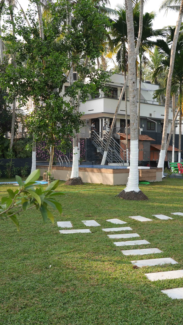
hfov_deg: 29.7
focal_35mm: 40
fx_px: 345
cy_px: 157
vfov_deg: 50.5
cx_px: 95
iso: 400
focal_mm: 24
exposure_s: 1/200
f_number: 7.1
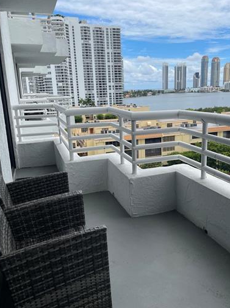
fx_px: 275
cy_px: 159
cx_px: 129
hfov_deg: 45.3
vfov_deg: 58.4
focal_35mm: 31
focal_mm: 4.2
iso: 50
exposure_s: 1/5814
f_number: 1.6
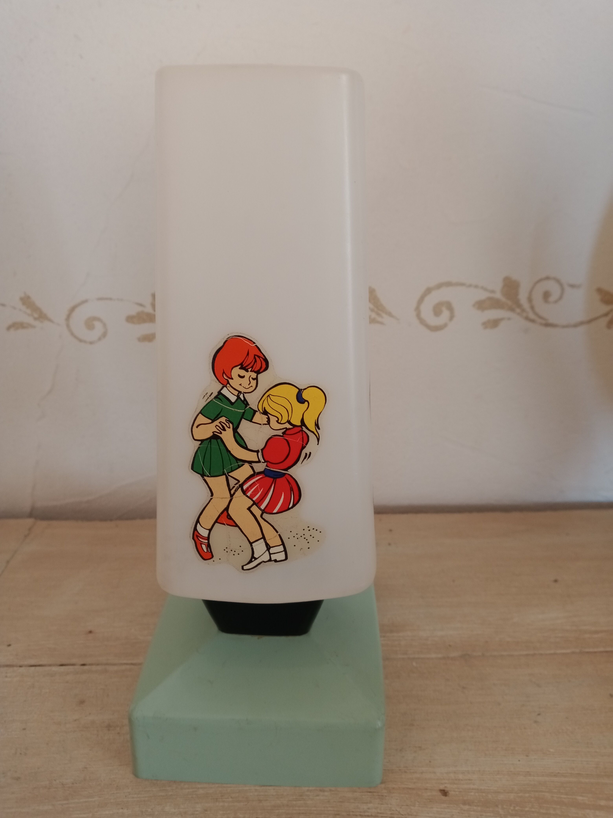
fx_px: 638
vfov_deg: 65.3
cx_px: 306
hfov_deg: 51.4
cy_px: 409
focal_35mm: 27
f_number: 2
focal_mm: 3.54
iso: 135
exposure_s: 1/33.3
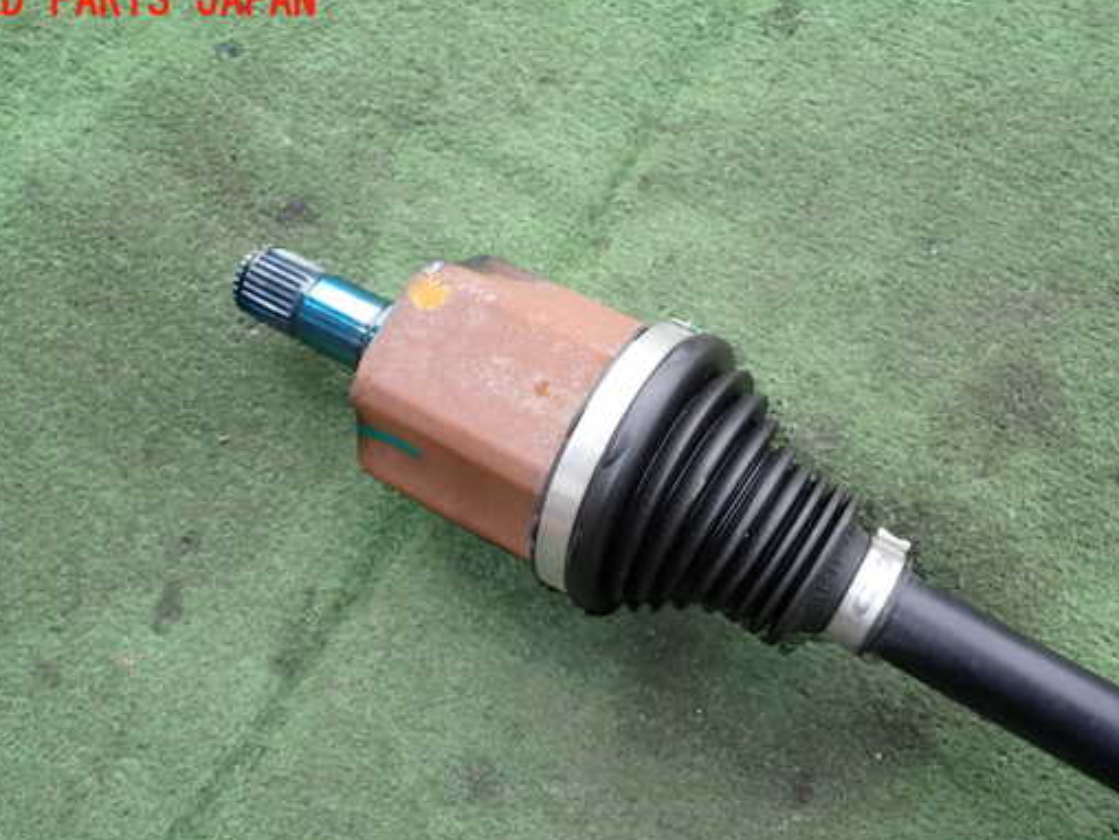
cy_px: 468
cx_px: 576
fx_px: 1067
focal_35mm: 33
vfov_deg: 42.9
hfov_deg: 55.3
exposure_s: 1/30
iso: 100
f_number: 6.3
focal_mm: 5.05
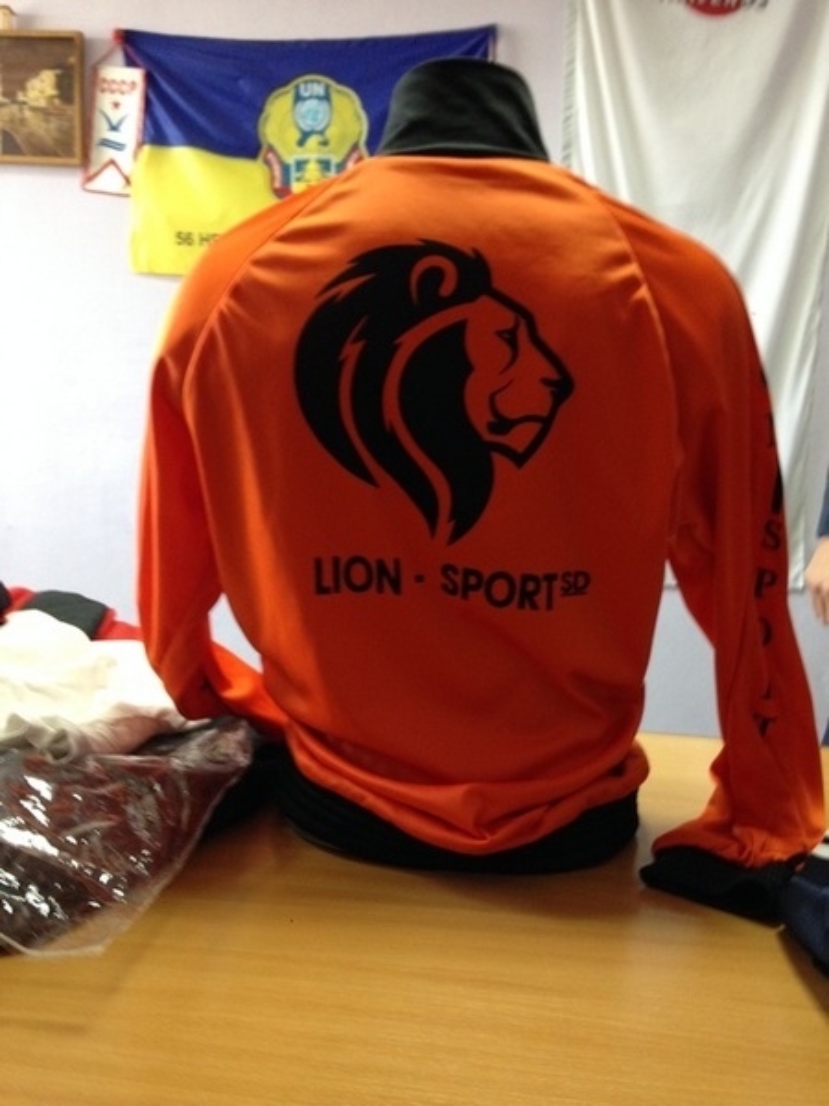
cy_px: 553
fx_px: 1054
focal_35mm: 33
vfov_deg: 55.4
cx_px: 414
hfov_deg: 42.9
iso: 125
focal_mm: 4.12
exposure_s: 1/20
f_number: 2.4
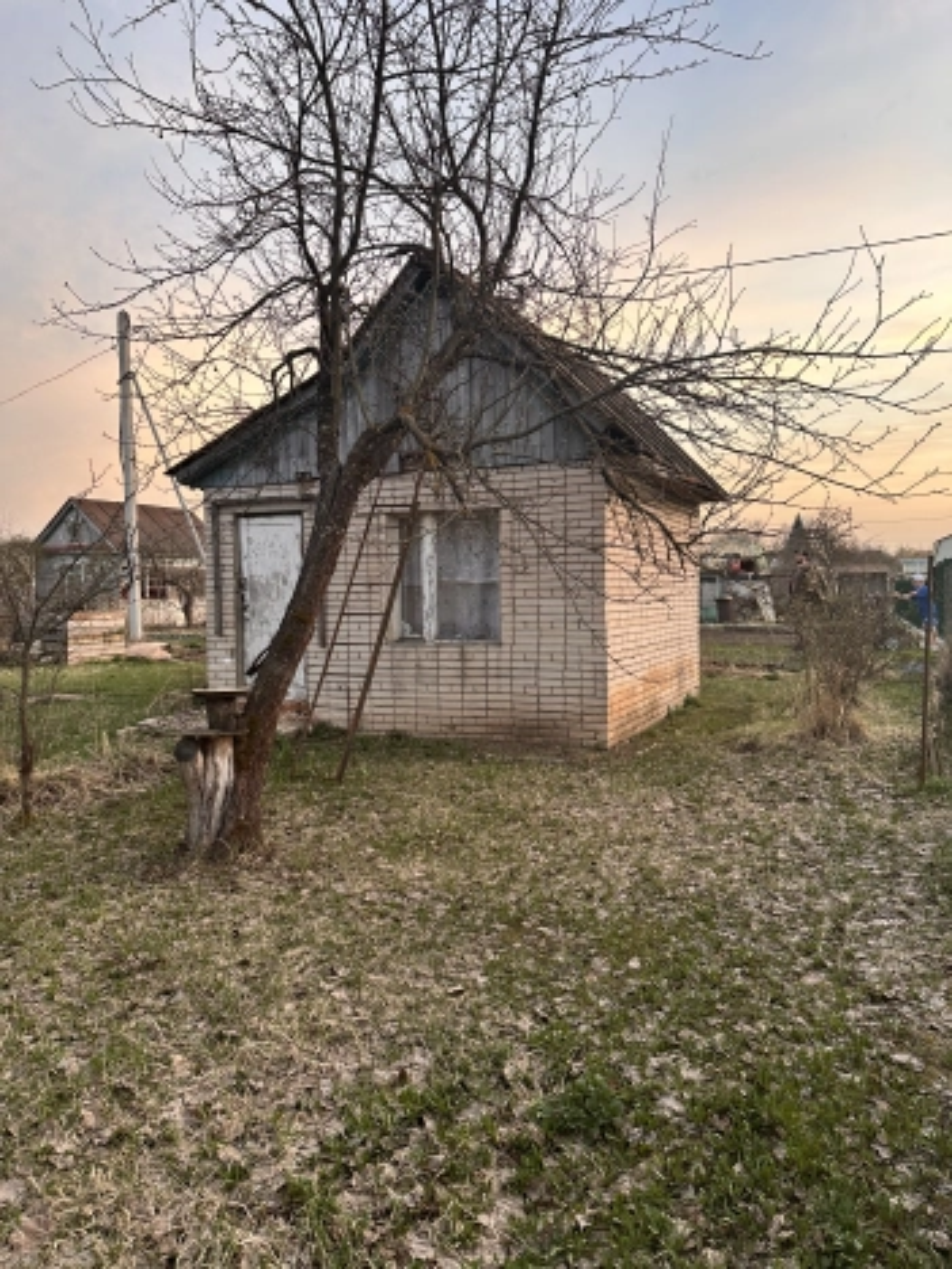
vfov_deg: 71.6
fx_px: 880
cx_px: 476
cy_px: 634
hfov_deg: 56.8
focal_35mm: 24
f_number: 1.78
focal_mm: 6.86
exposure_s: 1/121
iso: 100
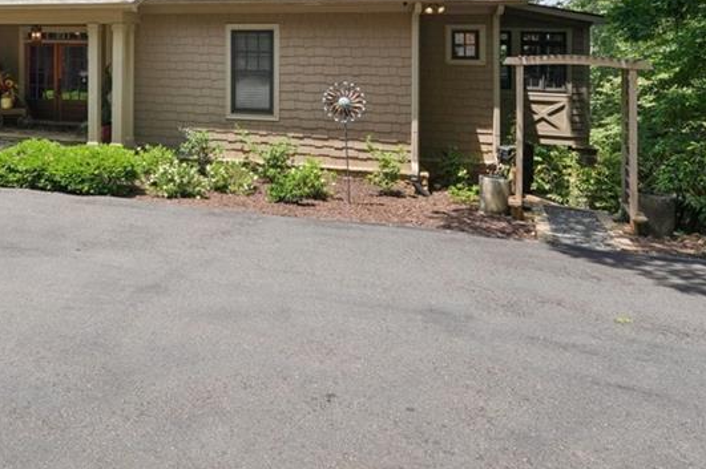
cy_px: 31
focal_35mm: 27
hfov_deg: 60.9
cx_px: 124
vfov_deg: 43.0
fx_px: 529
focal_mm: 14
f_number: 8
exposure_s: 1/320
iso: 320
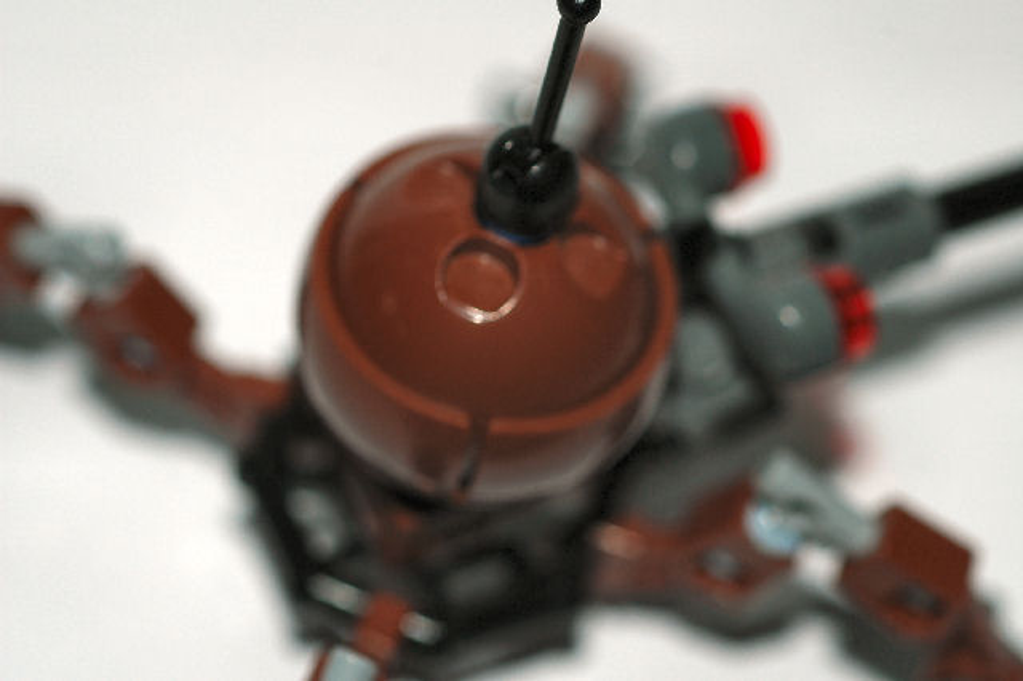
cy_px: 340
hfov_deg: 22.6
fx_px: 2556
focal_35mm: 90
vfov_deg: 15.2
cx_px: 512
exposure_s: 1/125
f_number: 6.3
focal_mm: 60
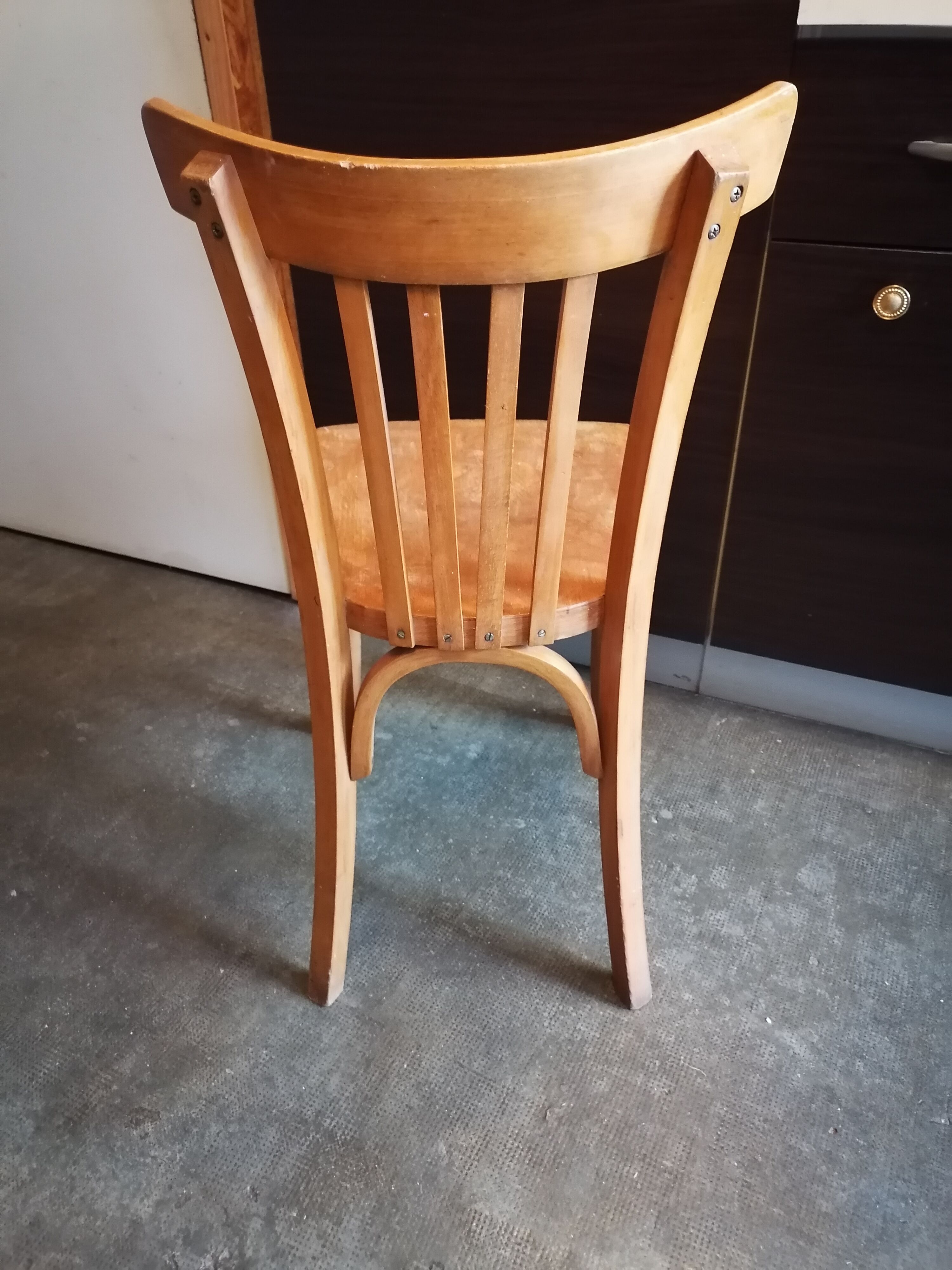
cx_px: 476
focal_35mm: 27
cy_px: 635
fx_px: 990
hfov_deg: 51.4
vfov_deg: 65.3
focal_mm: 5.3
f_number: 1.8
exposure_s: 1/20
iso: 1250
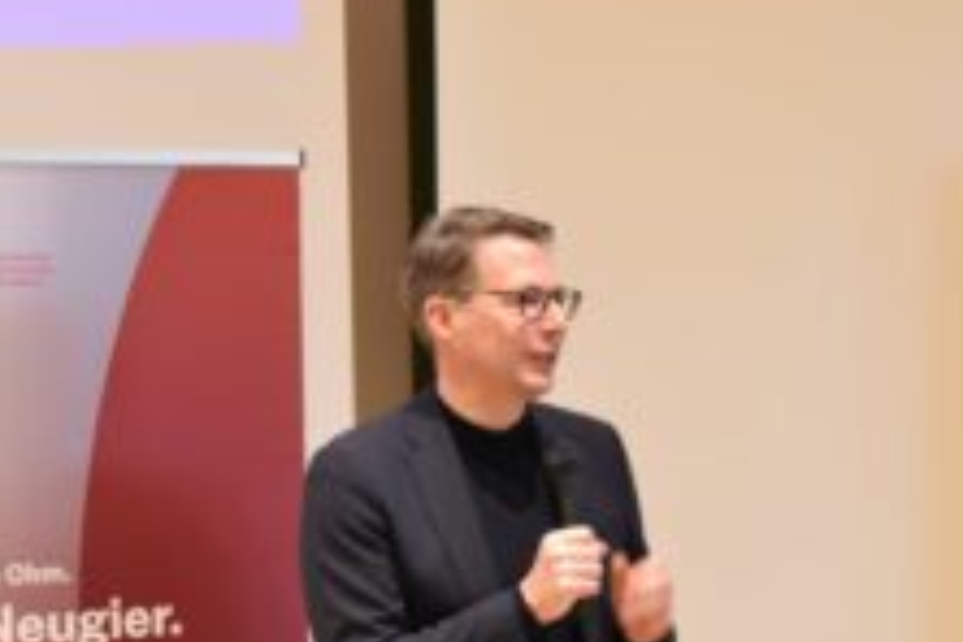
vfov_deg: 11.4
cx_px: 473
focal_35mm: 119
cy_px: 638
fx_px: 3183
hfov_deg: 17.2
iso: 3200
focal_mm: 55
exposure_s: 1/60
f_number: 2.8
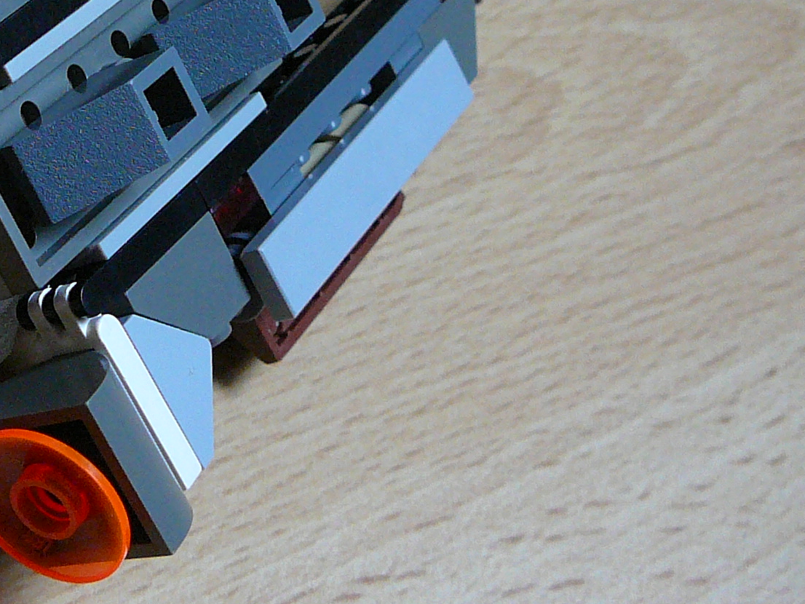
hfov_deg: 23.4
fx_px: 1884
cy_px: 181
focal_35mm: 81
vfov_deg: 18.1
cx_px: 59
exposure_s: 1/30
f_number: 2.8
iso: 200
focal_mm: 5.2
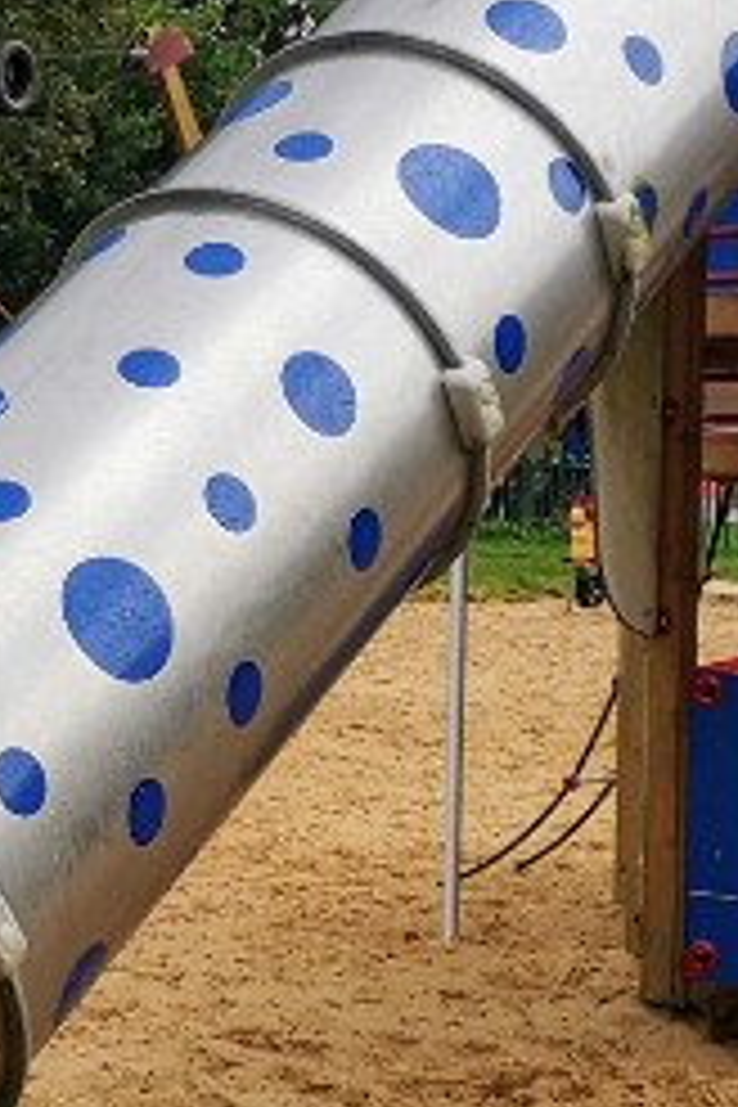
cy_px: 495
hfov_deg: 11.4
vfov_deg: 17.5
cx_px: -252
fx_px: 3597
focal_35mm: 117
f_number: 1.8
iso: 50
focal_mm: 3.95
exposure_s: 1/962
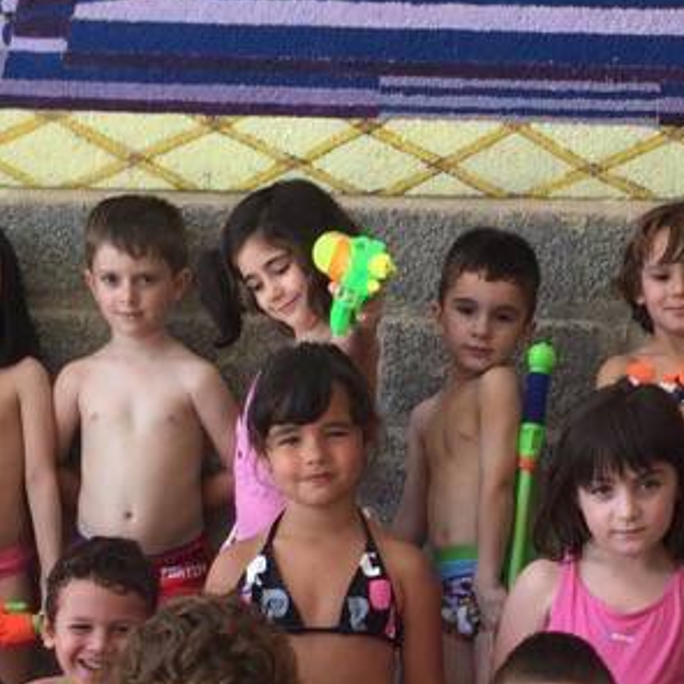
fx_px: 2325
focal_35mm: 104
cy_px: 564
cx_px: 571
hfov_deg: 16.6
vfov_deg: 16.6
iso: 32
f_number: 2.2
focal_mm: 4.15
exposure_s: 1/122
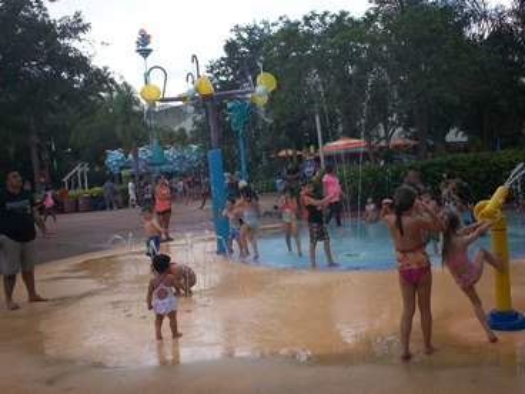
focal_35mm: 38
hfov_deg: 49.0
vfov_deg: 37.7
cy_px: 197
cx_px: 262
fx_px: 576
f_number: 4.5
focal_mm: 6.3
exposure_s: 1/250
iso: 80
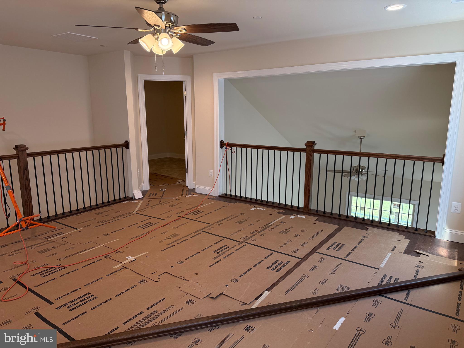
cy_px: 174
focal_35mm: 24
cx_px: 232
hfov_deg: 71.6
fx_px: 322
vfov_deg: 56.8
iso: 200
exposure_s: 1/186
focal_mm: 6.76
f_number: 1.78
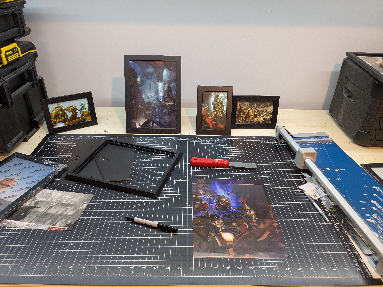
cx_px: 192
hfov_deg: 65.3
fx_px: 299
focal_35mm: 27
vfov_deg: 51.4
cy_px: 144
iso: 107
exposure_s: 1/24
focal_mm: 4.38
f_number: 1.73
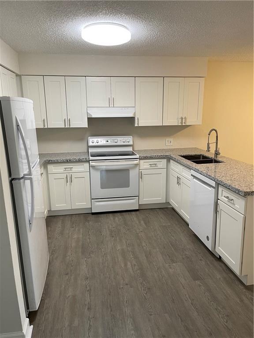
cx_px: 127
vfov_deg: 67.3
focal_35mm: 26
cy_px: 169
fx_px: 254
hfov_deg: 53.1
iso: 100
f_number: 1.6
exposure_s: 1/60
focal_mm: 5.1
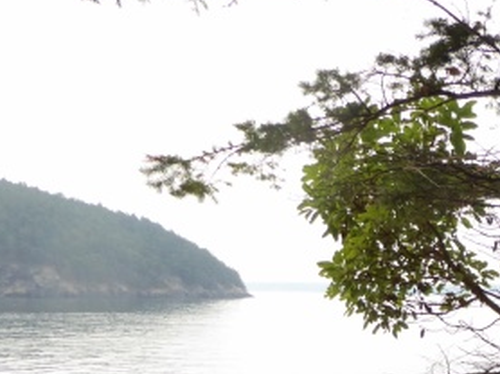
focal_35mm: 72
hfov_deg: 23.8
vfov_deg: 18.6
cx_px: 649
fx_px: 1039
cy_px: 516
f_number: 3.3
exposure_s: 1/320
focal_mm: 4.3
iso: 160
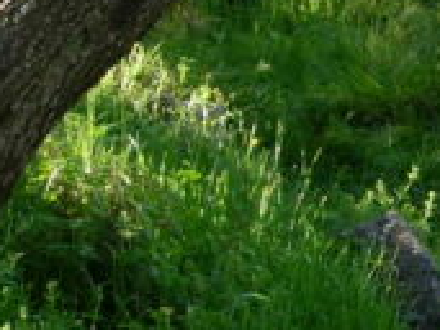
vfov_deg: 8.5
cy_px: -121
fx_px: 2172
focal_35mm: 171
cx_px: 931
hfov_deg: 10.5
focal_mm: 7.8
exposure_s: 1/222
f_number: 2.8
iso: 79
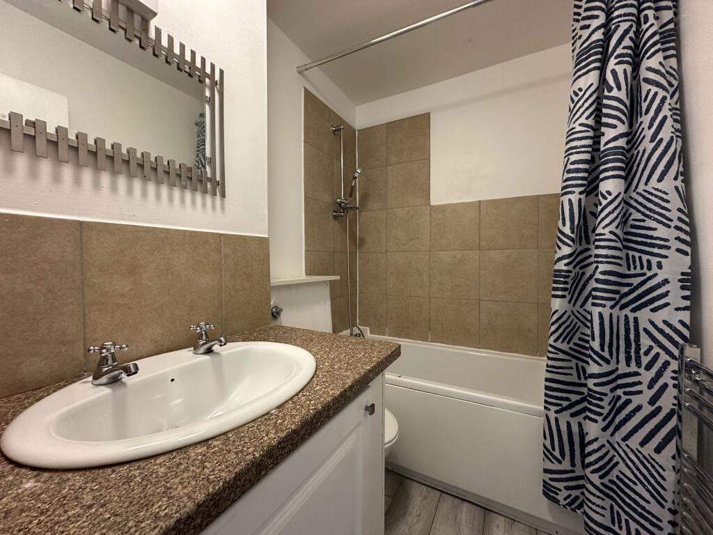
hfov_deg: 102.1
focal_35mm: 14
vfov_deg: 85.7
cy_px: 268
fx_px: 288
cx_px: 356
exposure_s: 1/50
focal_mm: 2.22
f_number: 2.2
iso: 250
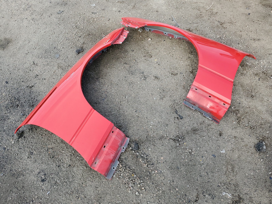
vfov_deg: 53.1
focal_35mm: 26
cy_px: 102
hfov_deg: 67.3
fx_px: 204
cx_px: 136
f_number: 1.5
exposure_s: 1/625
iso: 50
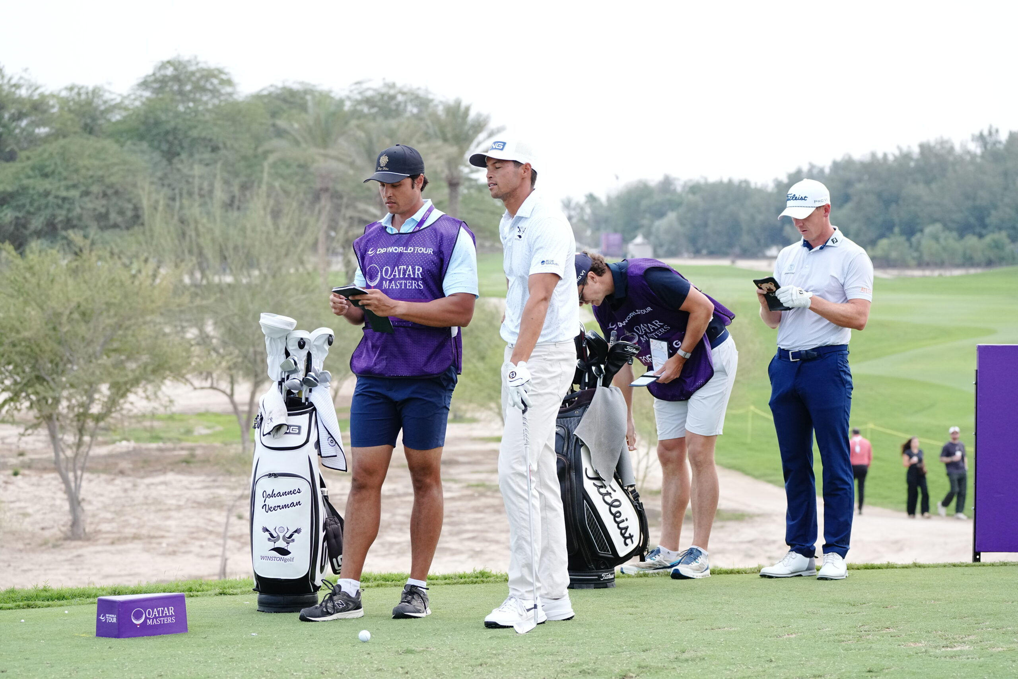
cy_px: 340
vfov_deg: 11.5
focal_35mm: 119
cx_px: 509
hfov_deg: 17.2
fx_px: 3365
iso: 2500
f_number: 6.3
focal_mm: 119
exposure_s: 1/1600
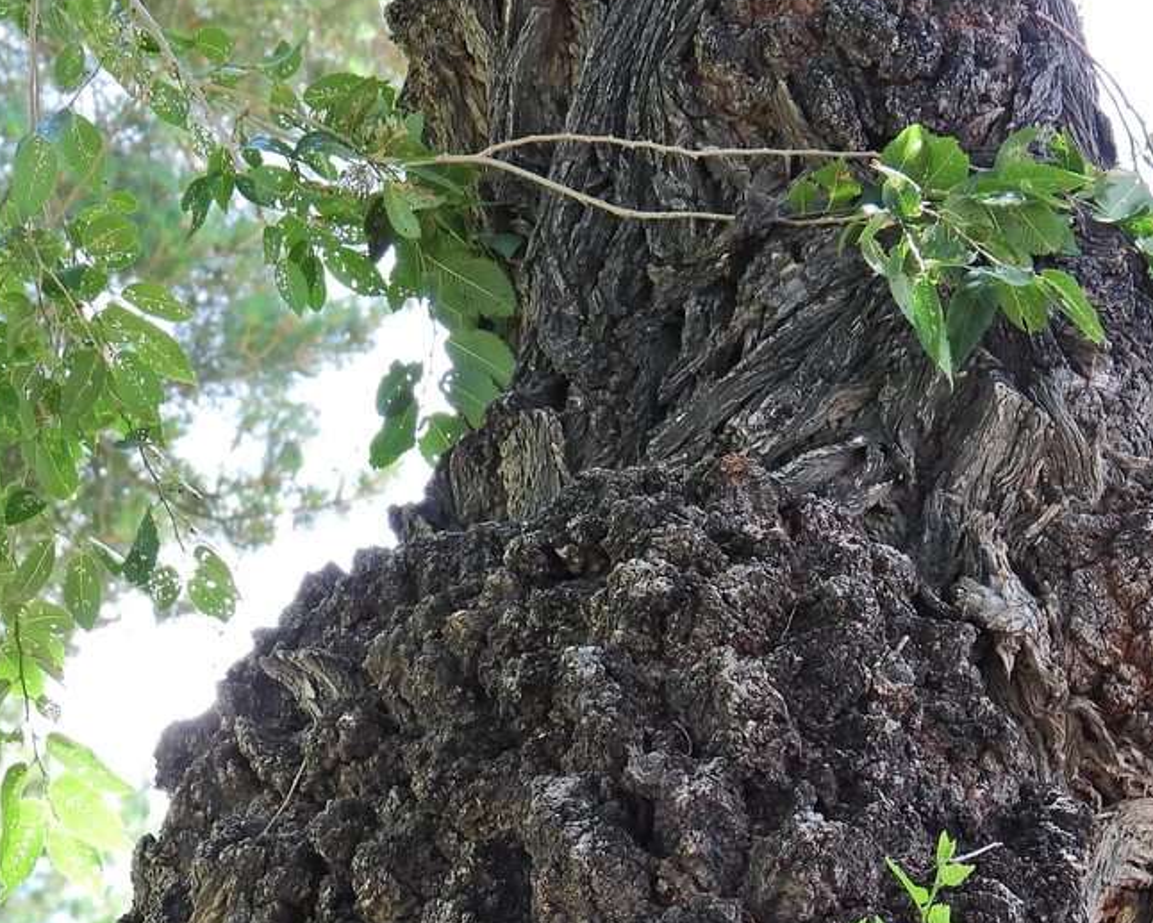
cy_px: 1114
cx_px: 664
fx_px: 8908
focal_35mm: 261
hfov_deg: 7.4
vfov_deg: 5.9
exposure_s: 1/60
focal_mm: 24.1
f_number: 4
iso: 100
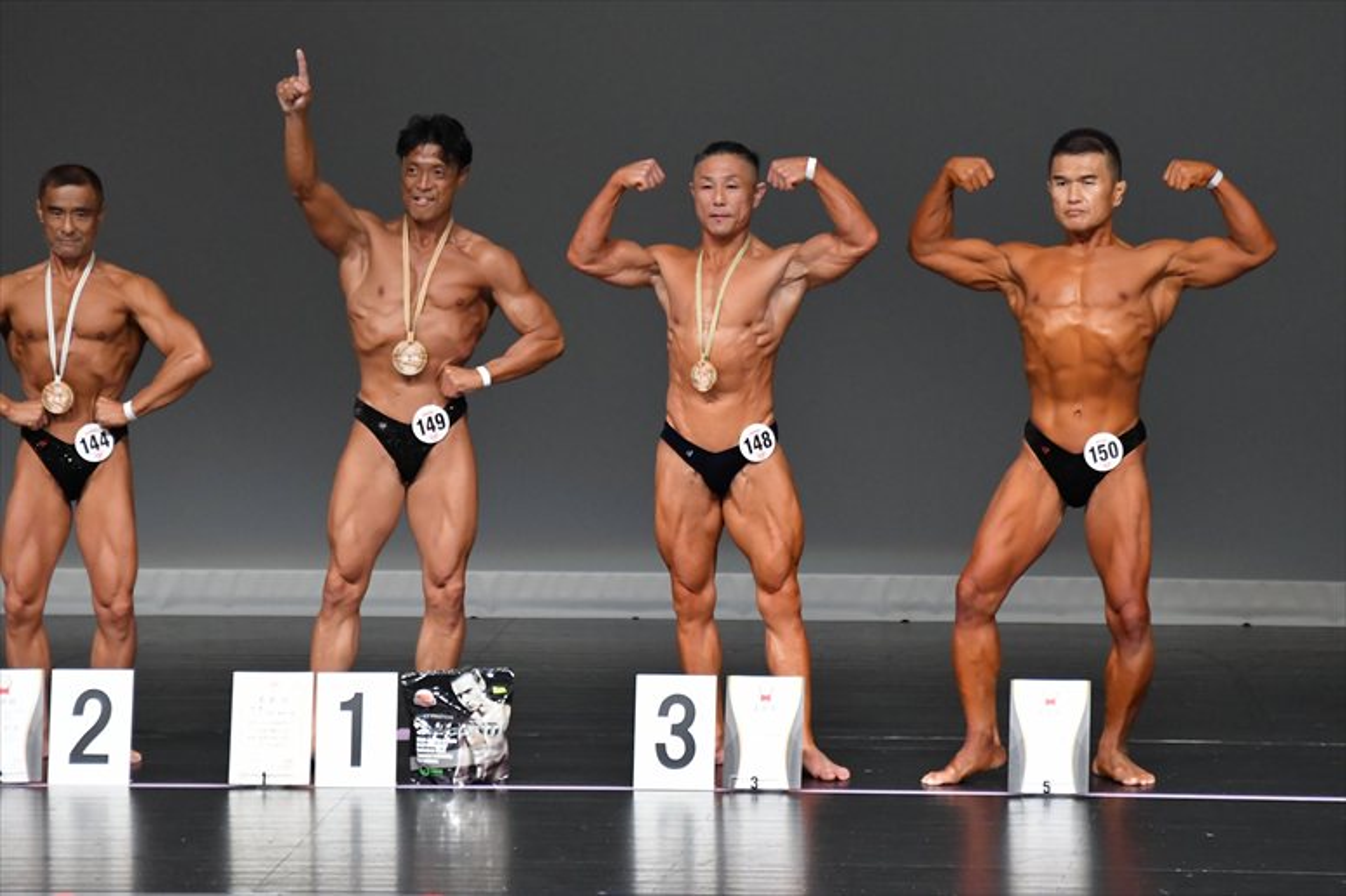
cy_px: 448
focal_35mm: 315
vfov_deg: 4.4
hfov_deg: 6.5
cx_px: 673
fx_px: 11772
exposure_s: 1/400
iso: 5000
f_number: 5.6
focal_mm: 210
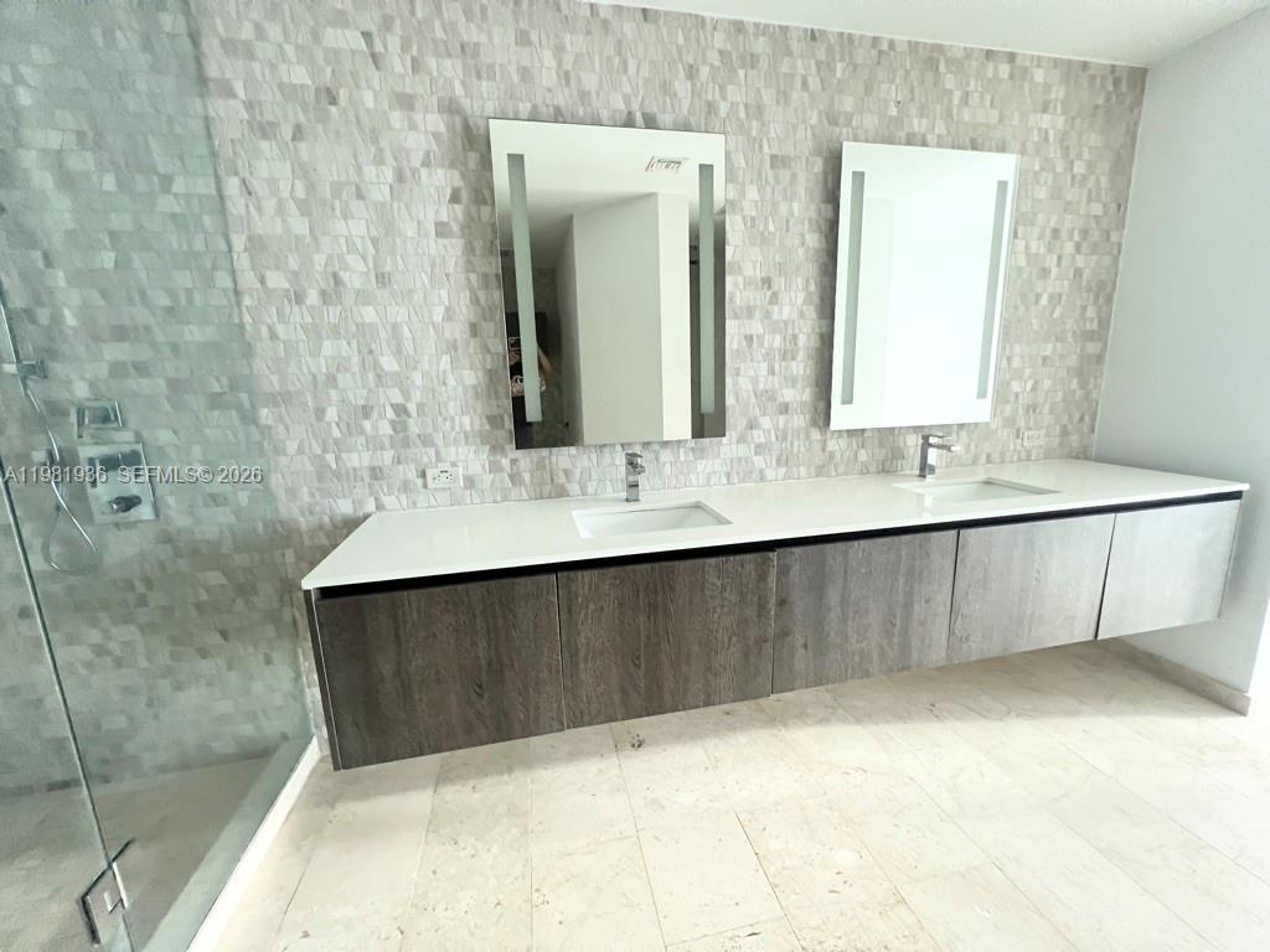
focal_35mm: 13
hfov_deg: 106.2
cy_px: 476
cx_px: 635
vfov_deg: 89.9
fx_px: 477
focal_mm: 1.57
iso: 640
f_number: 1.8
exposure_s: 1/60
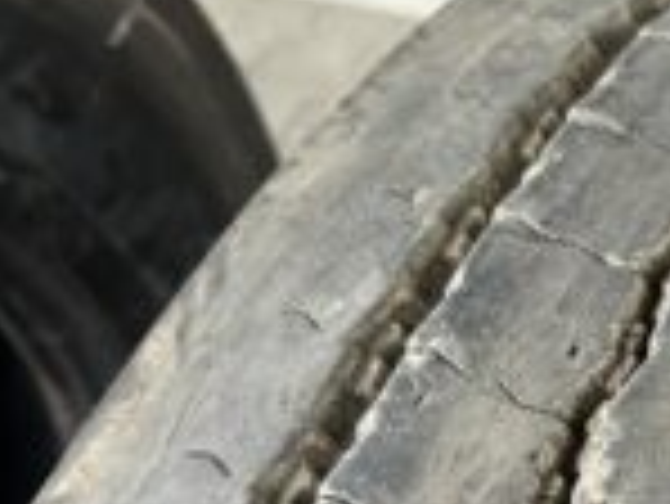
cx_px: 778
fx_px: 1453
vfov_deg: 19.1
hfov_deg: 23.9
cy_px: 515
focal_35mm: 75
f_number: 1.5
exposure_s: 1/121
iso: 125
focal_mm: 5.7
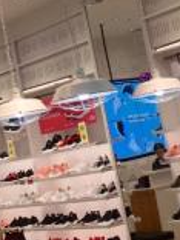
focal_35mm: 111
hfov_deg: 13.2
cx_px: 9
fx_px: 770
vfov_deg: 17.4
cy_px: 10
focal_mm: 4.15
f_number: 2.2
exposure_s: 1/100
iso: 32
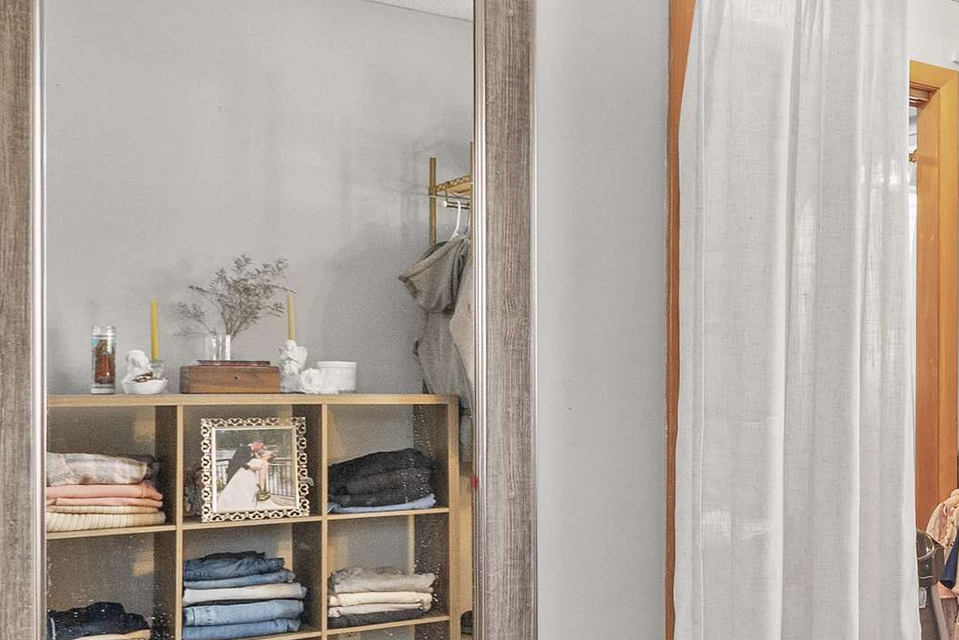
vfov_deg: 30.4
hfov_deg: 34.2
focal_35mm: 44
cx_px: 1192
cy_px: 384
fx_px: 1172
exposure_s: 1/6
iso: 64
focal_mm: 10
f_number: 8
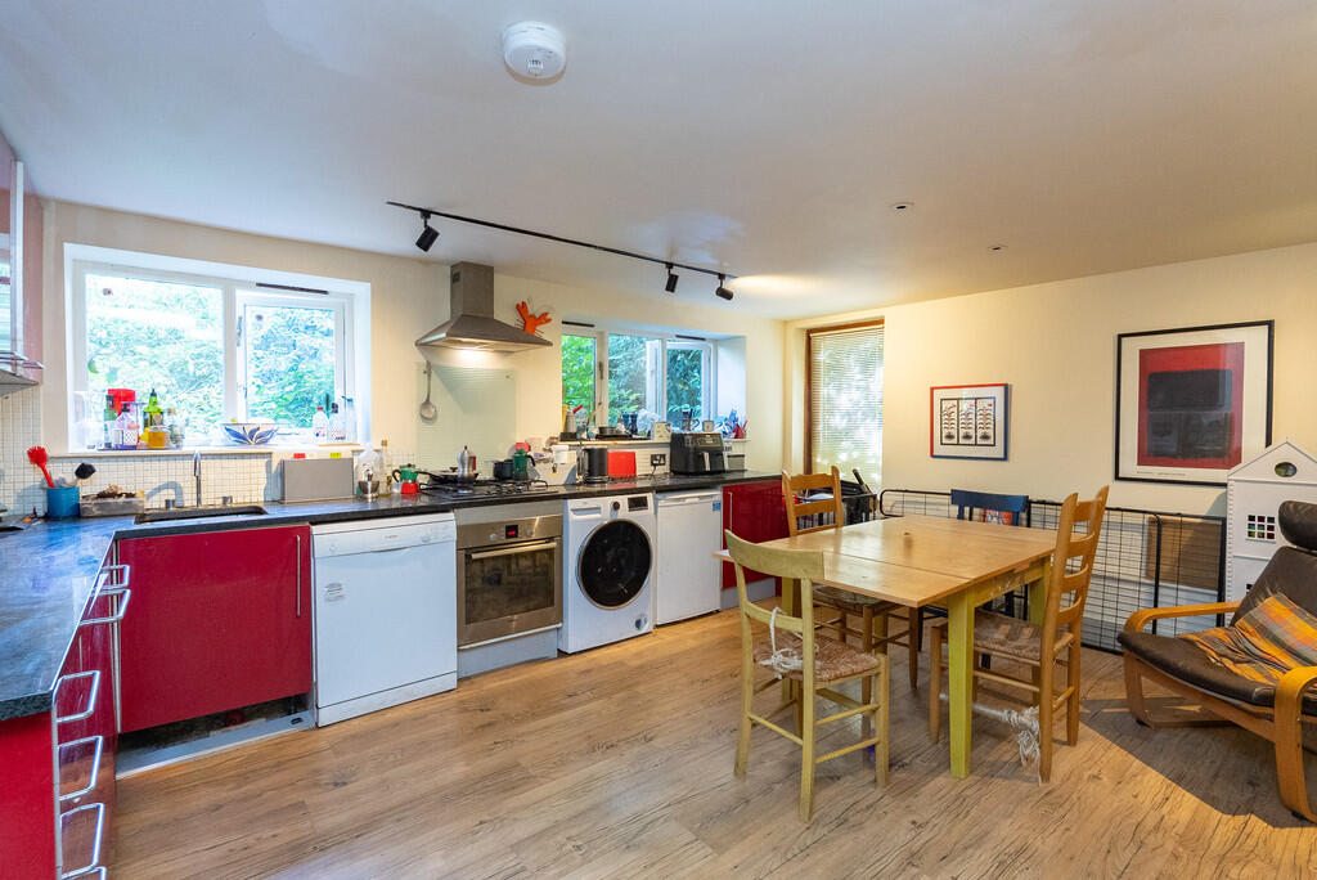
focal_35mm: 16
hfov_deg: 96.7
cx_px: 658
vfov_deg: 73.8
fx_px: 586
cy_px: 440
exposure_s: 1/40
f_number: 7.1
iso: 1600
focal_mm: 16
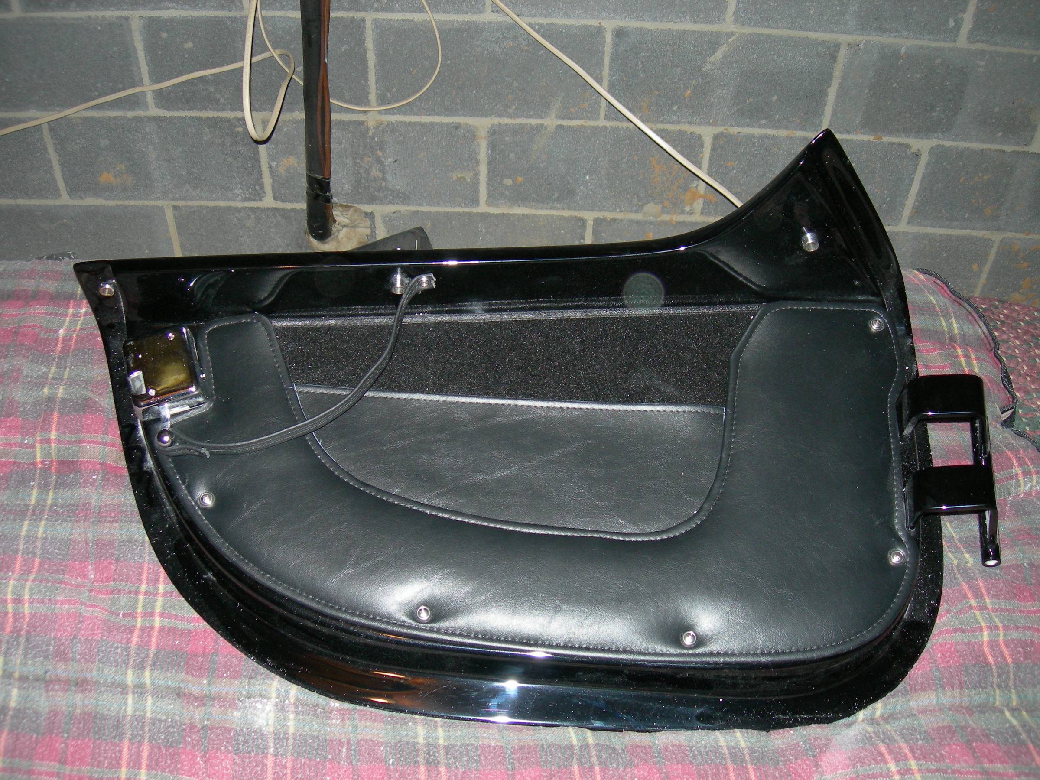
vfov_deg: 37.7
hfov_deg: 49.0
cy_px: 390
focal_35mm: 38
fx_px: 1142
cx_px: 520
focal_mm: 7.8
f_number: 2.8
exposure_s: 1/60.1
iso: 130
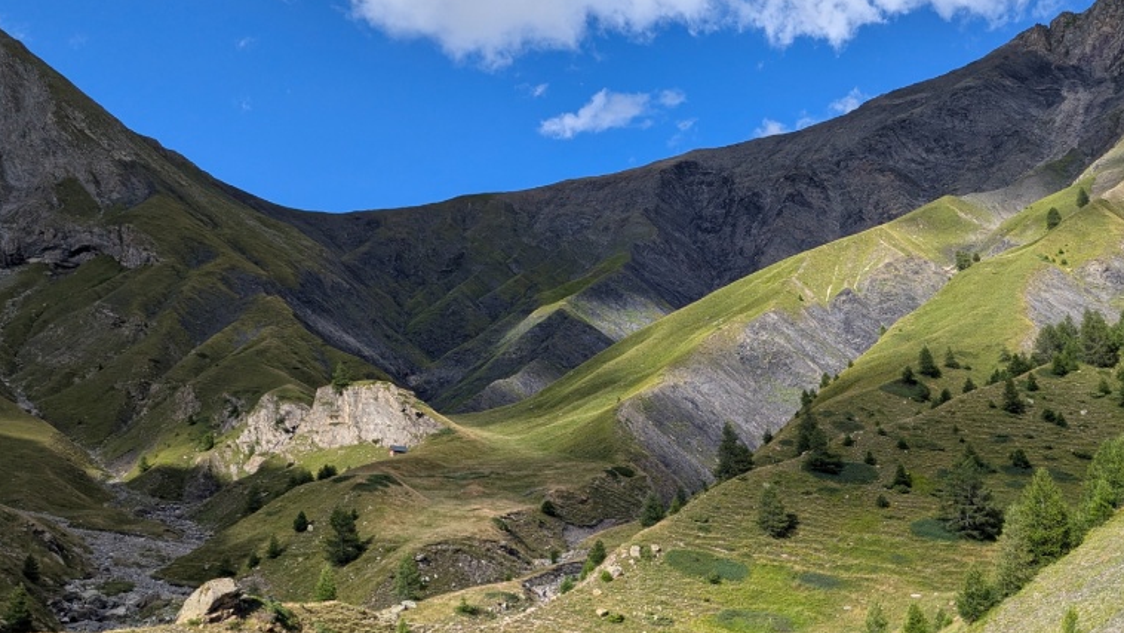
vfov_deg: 30.1
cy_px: 454
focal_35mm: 39
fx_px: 1163
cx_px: 728
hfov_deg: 50.9
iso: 50
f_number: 1.85
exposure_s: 1/1953
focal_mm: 6.81
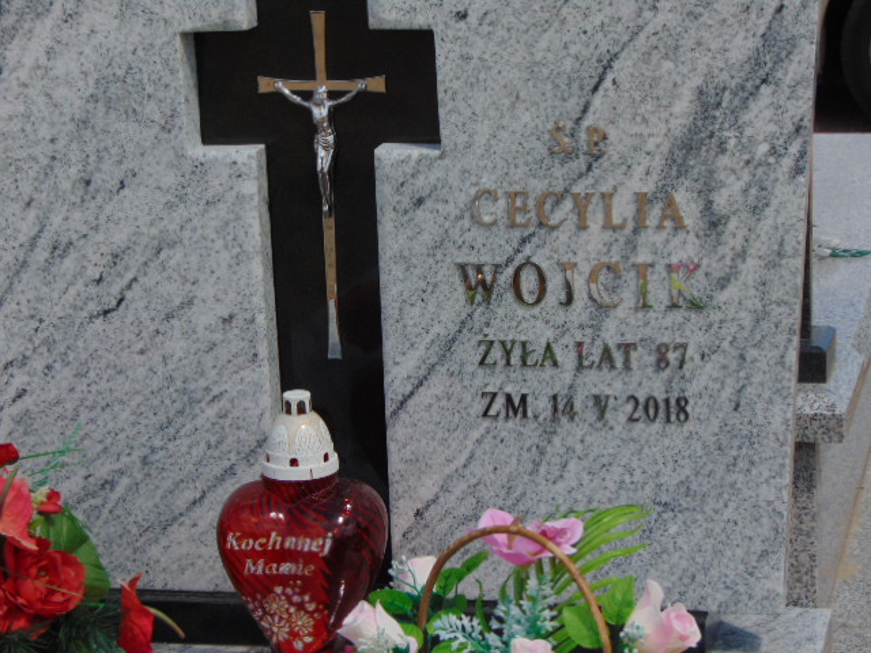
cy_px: 326
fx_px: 2717
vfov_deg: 13.7
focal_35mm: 108
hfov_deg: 18.2
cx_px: 436
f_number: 10.1
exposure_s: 1/250
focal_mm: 19.4
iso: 80
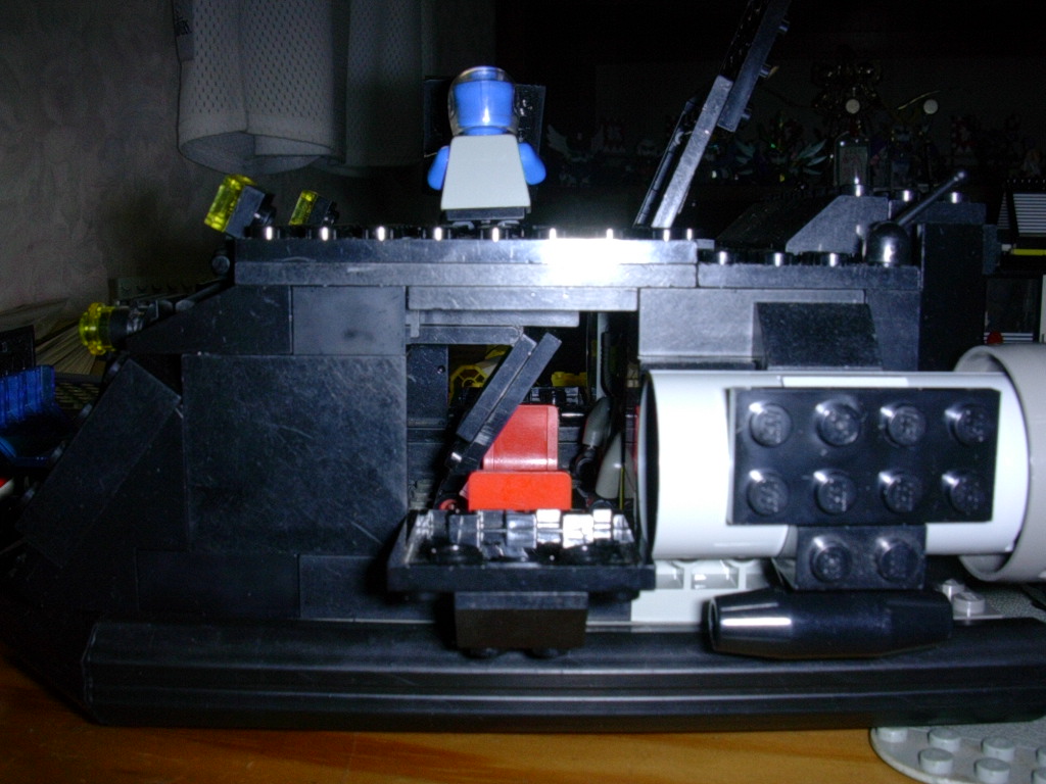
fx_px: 1118
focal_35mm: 37
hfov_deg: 50.1
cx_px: 523
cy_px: 392
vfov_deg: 38.7
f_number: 5.4
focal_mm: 5.6
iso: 70
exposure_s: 1/64
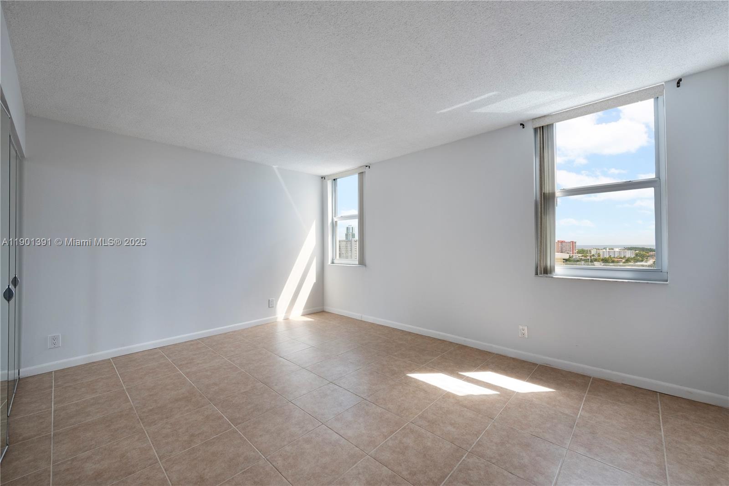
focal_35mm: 14
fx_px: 284
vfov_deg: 81.2
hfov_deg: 104.2
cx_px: 364
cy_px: 243
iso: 640
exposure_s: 1/800
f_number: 9
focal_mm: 14
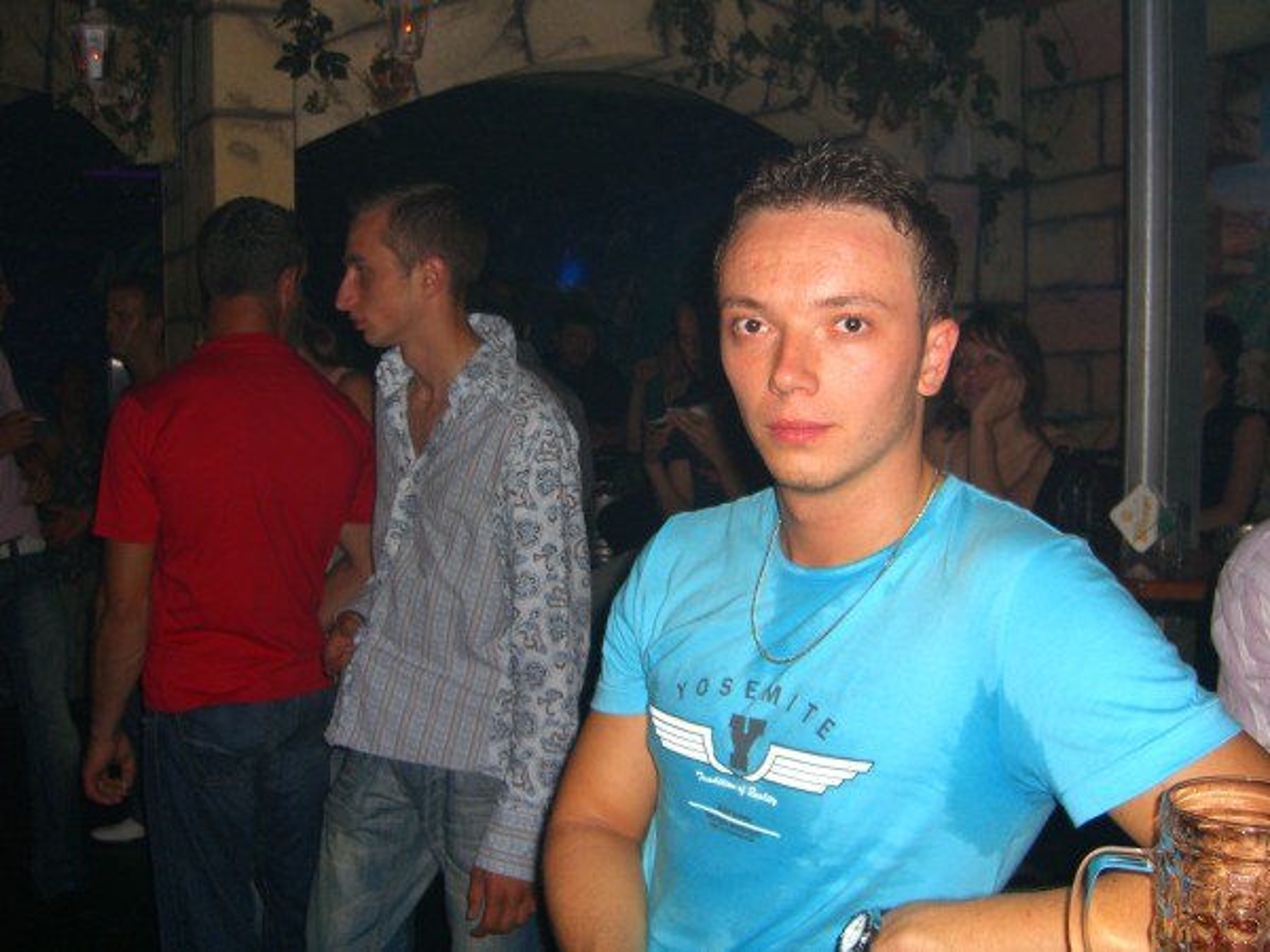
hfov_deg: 49.0
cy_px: 476
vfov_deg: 37.7
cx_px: 635
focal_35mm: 38
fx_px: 1394
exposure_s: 1/60
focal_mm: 7.9
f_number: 2.8
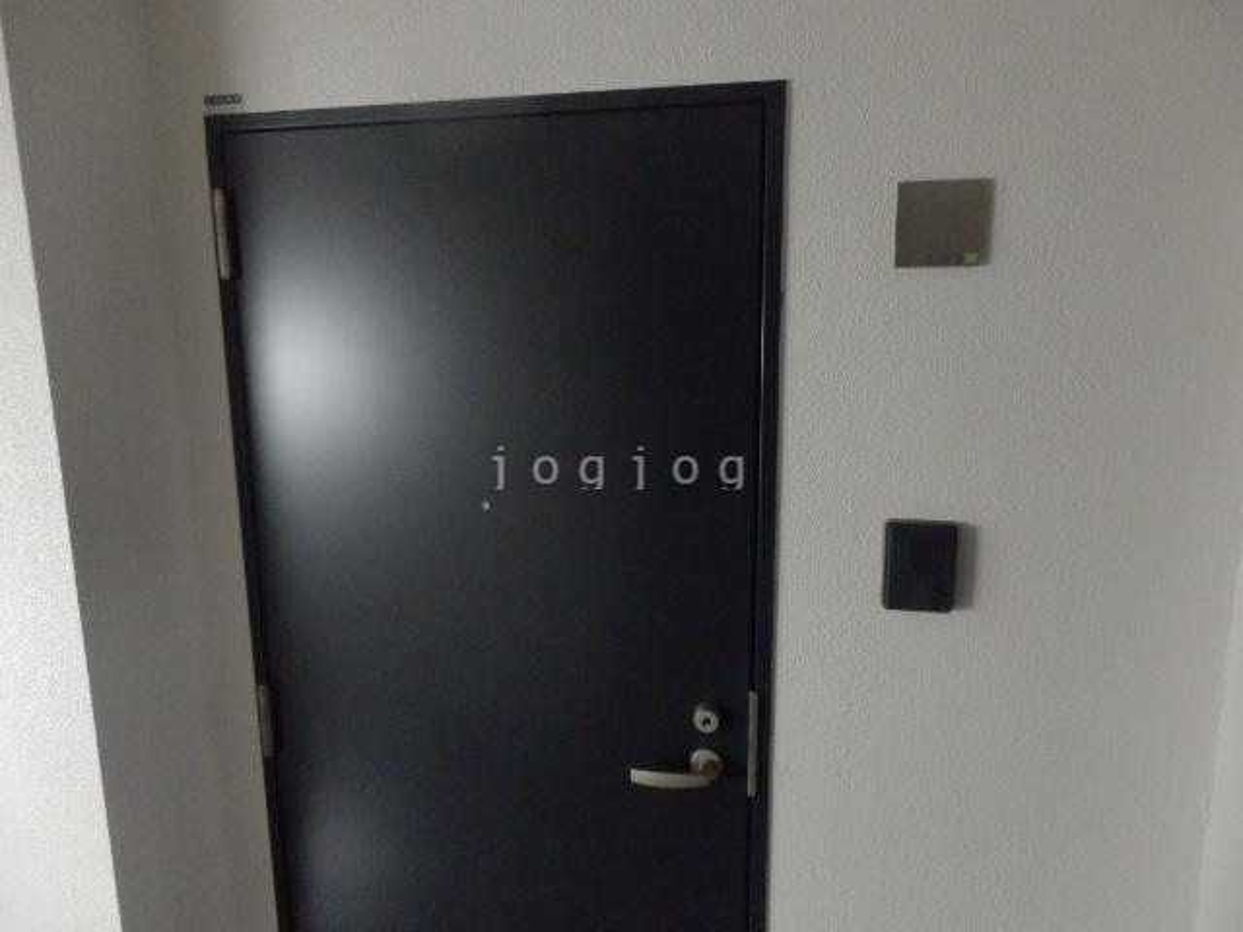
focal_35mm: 24
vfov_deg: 56.8
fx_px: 862
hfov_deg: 71.6
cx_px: 622
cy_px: 466
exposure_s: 1/15
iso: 1600
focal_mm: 4.2
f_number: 3
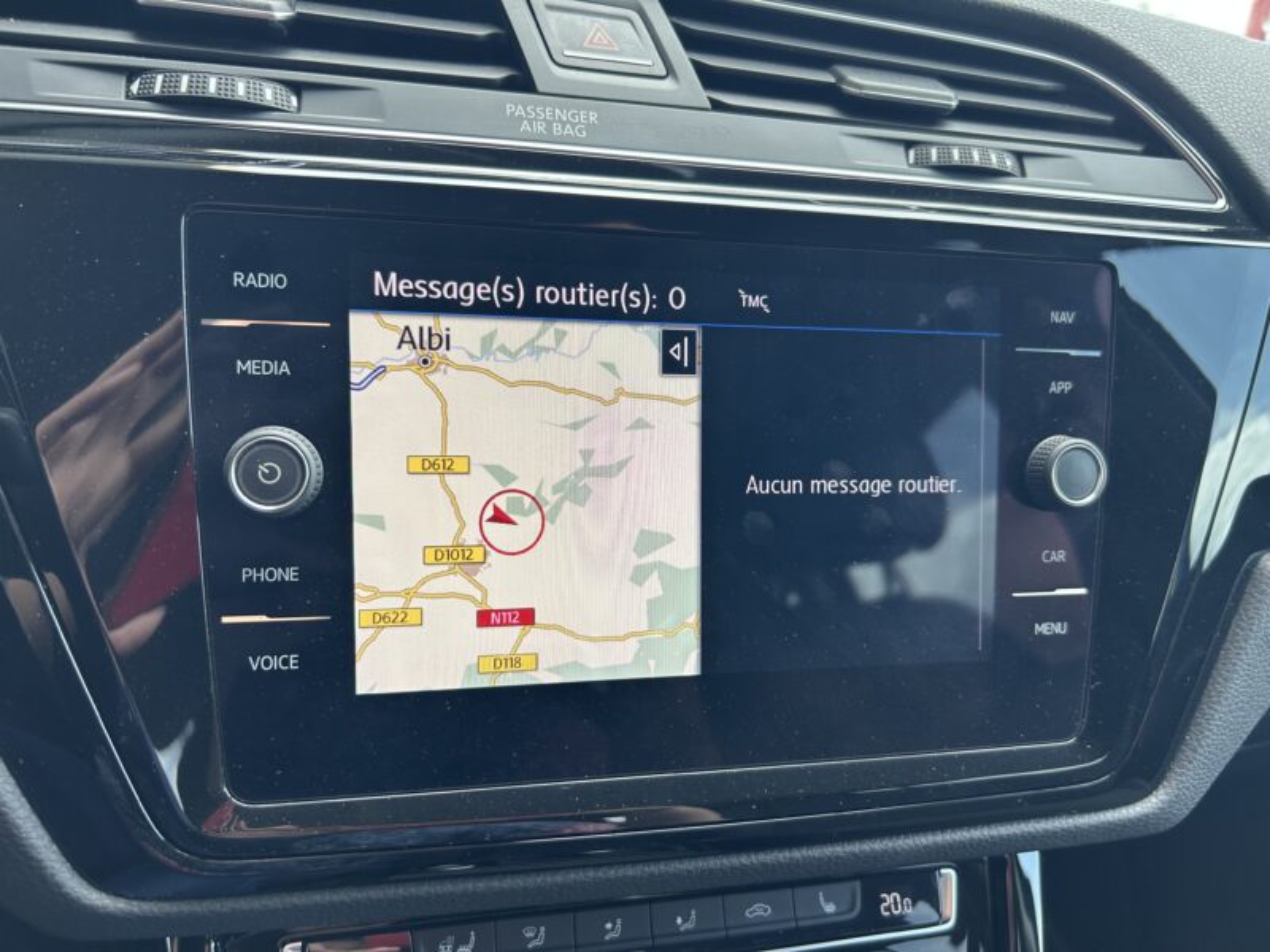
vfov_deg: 53.1
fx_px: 954
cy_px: 476
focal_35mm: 26
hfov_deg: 67.3
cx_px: 635
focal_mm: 5.7
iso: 40
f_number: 1.5
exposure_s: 1/214
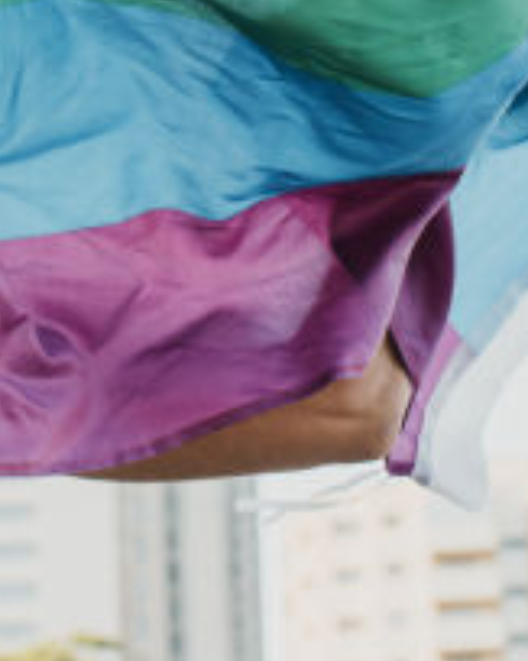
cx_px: -350
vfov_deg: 17.0
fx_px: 2189
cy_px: 99
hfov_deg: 12.8
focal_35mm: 112
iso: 160
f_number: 3.5
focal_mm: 35
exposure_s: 1/800
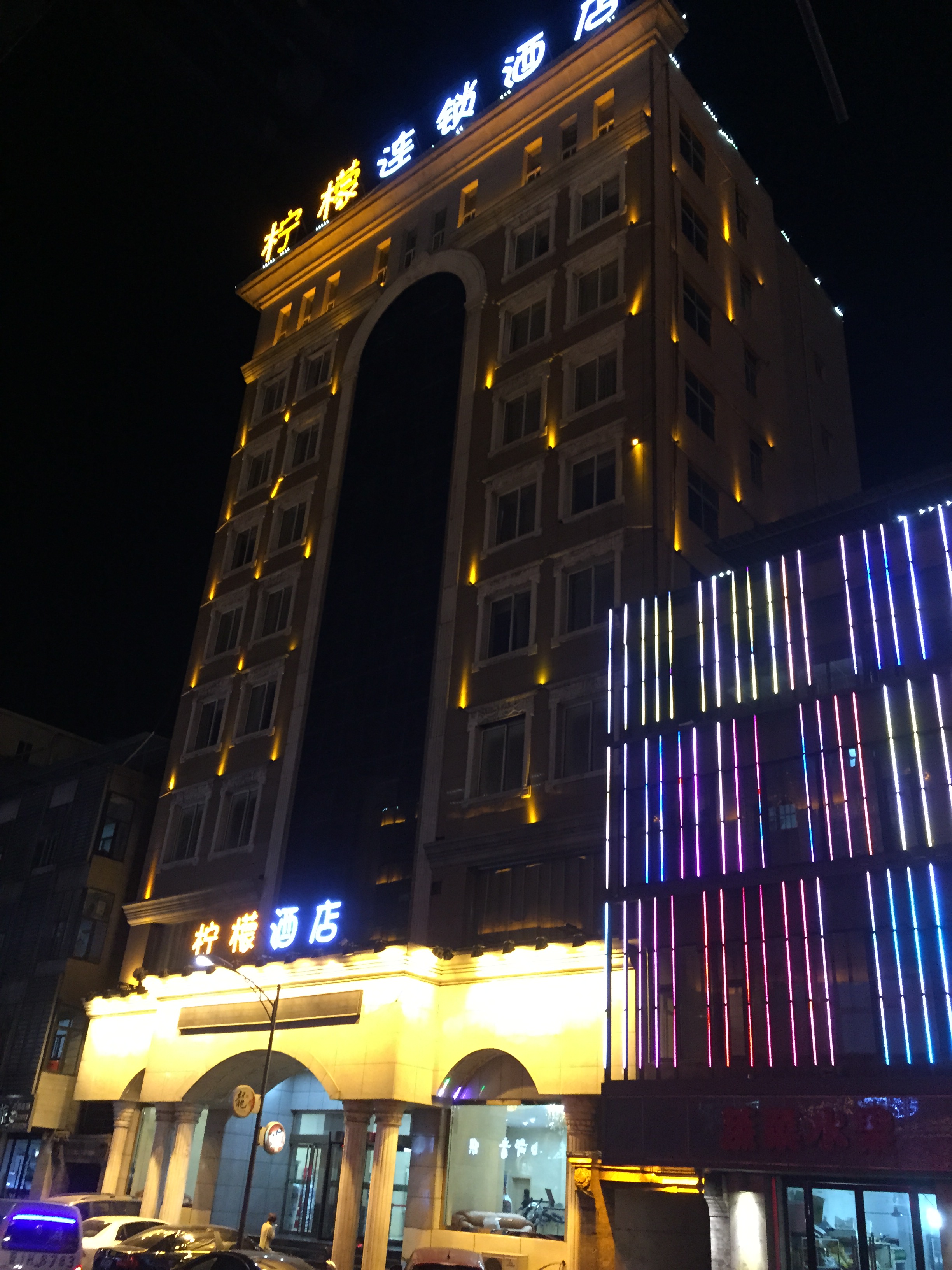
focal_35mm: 29
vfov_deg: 61.7
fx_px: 1063
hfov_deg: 48.2
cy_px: 635
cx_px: 476
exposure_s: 1/15
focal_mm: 4.15
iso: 250
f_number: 2.2
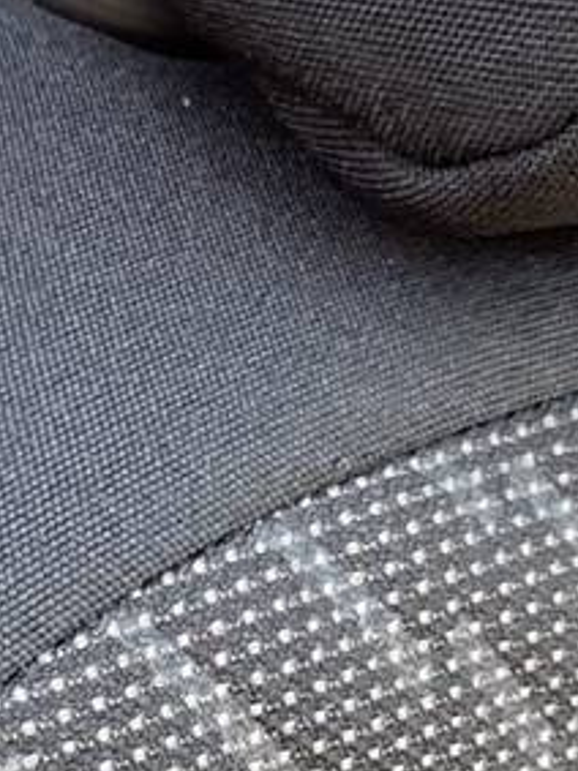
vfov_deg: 11.8
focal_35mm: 147
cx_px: -862
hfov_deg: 9.0
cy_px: 1632
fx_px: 3275
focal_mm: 5.1
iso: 80
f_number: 1.6
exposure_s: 1/122
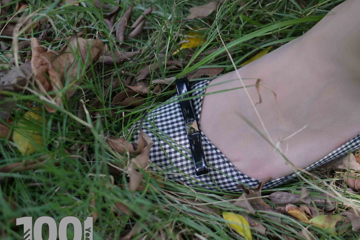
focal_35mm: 63
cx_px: 319
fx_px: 630
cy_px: 50
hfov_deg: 30.6
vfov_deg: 21.3
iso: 140
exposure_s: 1/250
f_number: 3.2
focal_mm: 35
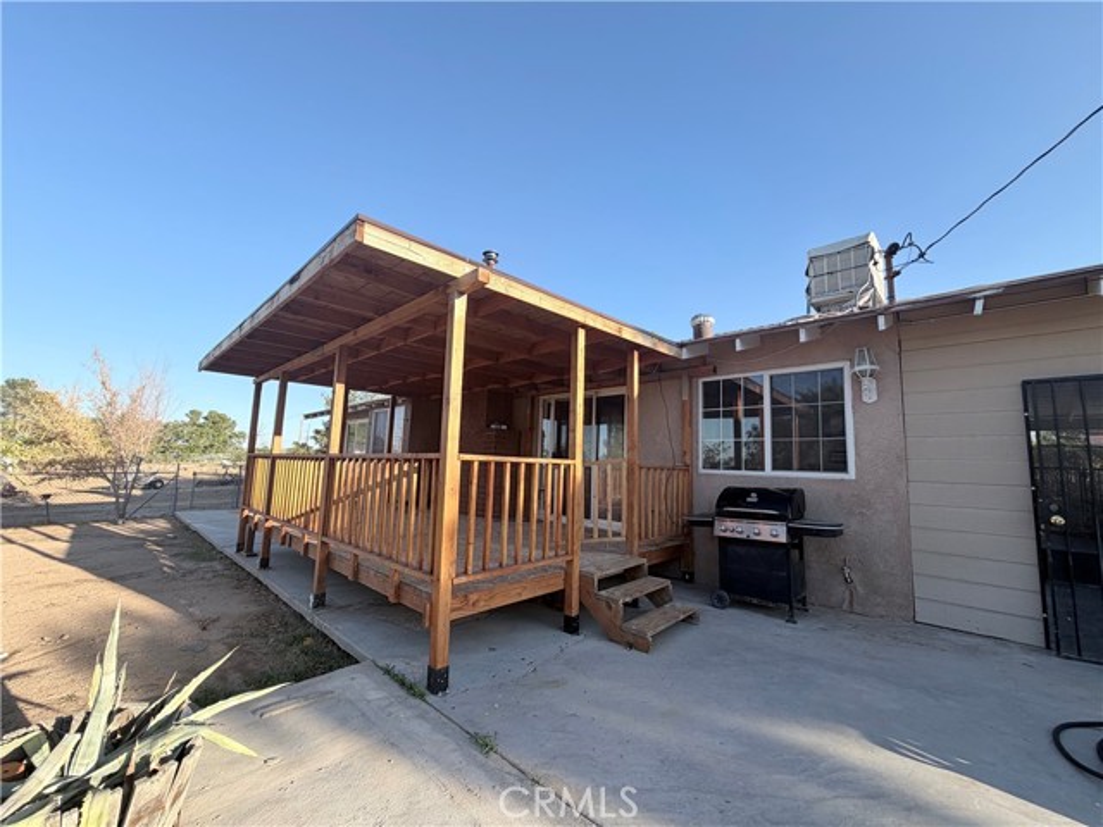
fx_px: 446
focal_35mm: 14
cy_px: 414
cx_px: 552
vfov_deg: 85.7
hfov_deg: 102.1
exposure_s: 1/540
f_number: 2.2
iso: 40
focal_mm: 2.22
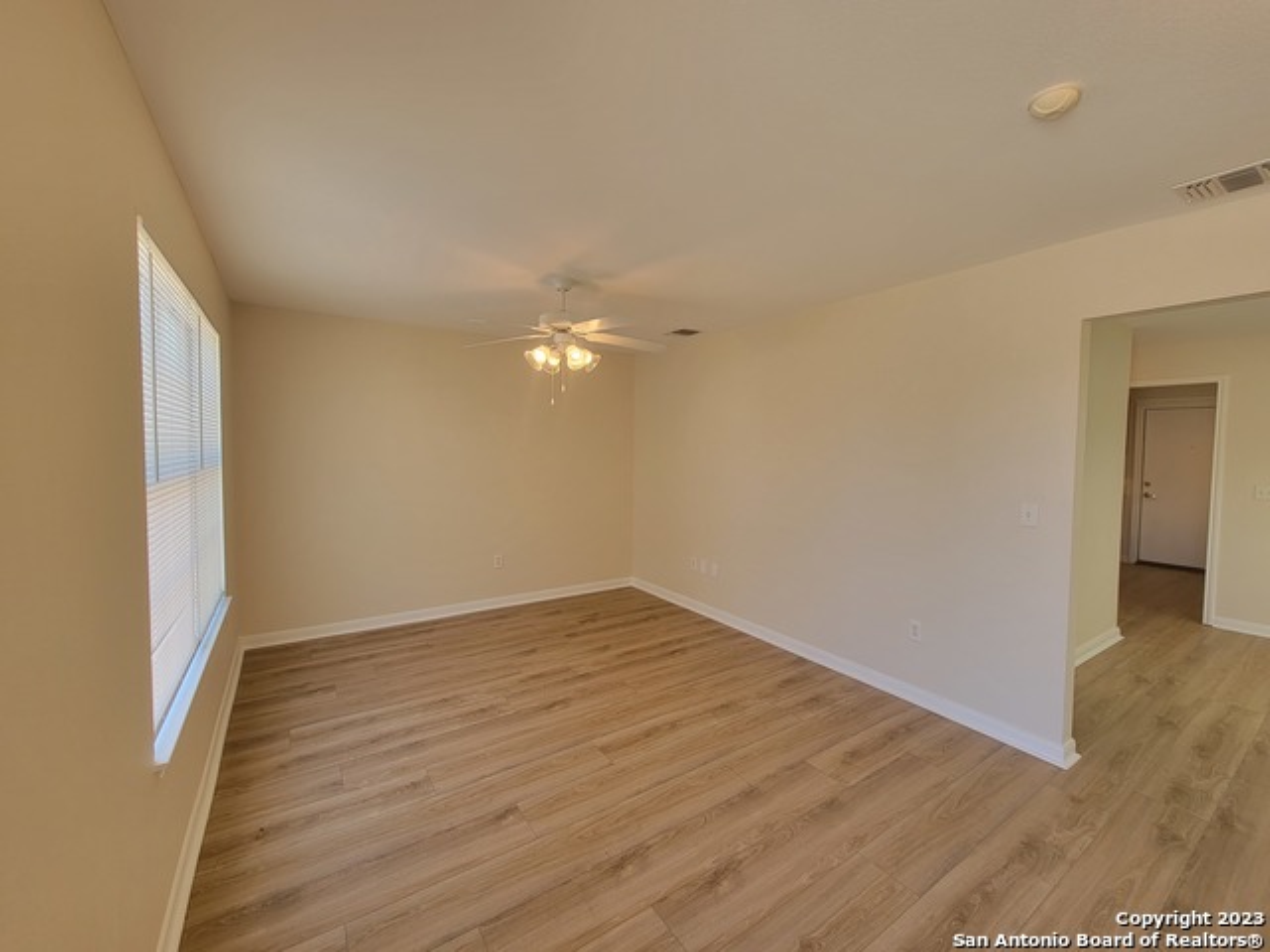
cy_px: 476
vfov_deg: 89.9
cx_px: 635
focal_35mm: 13
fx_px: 477
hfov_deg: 106.2
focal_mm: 2.2
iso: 64
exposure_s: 1/60
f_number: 2.2
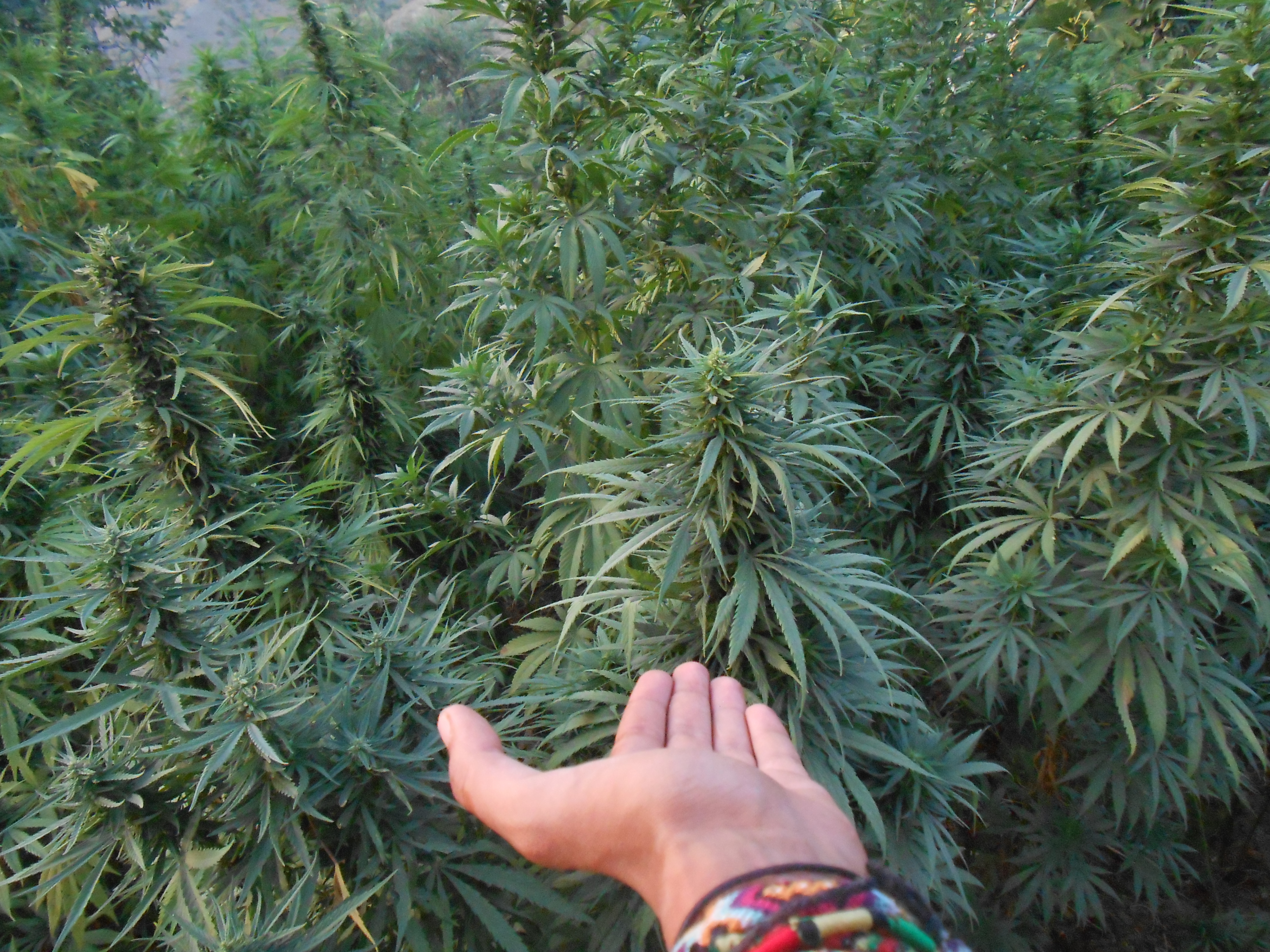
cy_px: 476
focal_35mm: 26
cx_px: 635
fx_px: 954
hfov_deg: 67.3
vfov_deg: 53.1
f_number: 3.5
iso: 640
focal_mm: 4.6
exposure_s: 1/125
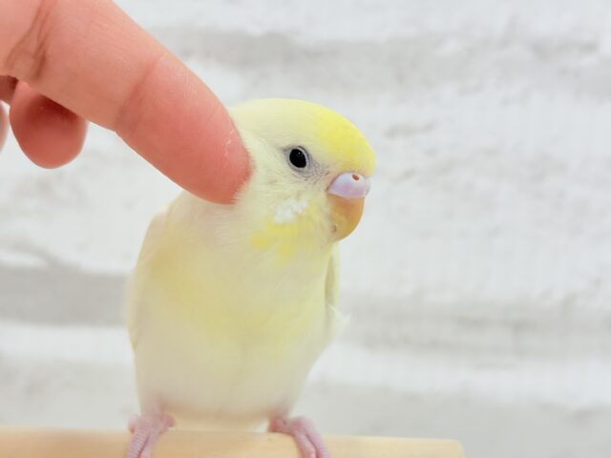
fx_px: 918
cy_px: 229
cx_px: 306
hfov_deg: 36.8
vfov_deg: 28.0
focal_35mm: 52
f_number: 1.6
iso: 80
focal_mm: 5.96
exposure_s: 1/100
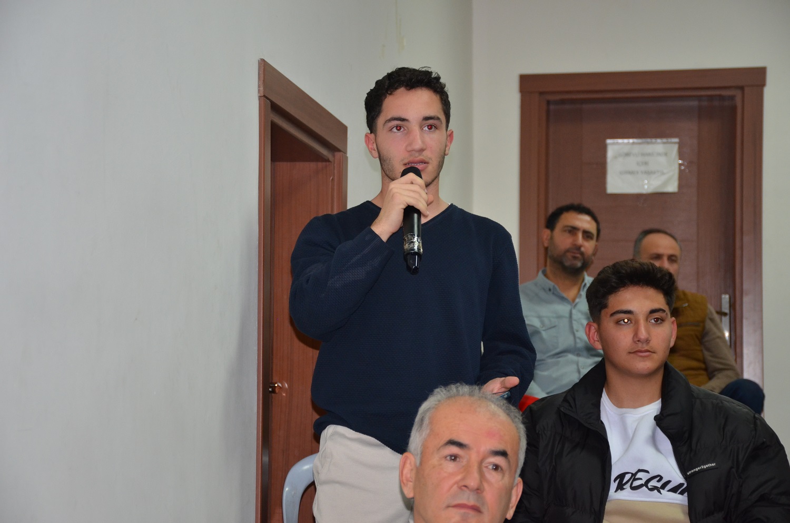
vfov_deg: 14.6
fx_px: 2036
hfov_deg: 22.0
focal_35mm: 93
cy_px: 262
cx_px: 395
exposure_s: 1/60
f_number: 5
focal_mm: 62
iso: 800
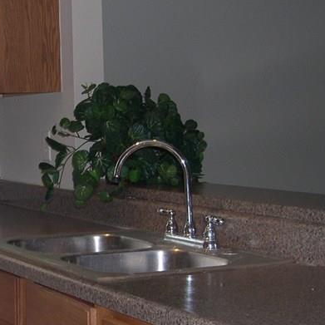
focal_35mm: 88
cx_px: 13
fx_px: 935
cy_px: 205
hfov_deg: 19.3
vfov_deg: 19.7
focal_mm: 8
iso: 105
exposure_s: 1/60
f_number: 2.8
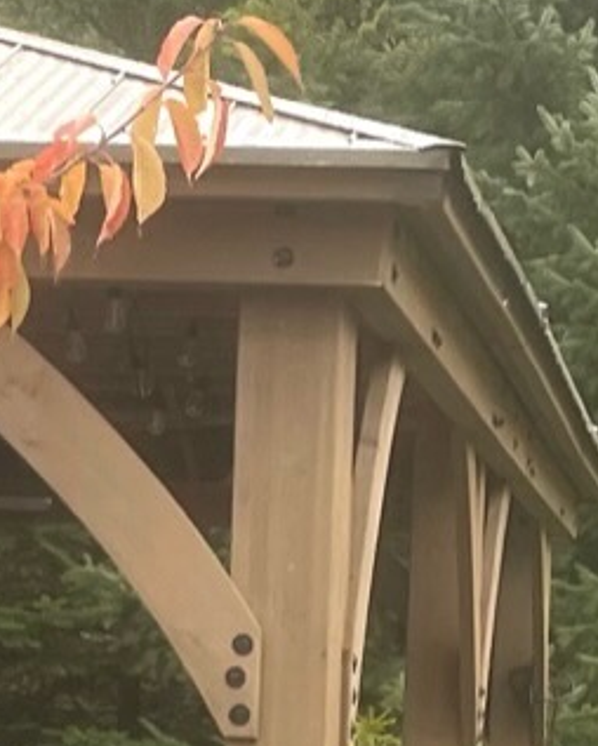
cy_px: 1005
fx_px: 3625
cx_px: 213
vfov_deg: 11.4
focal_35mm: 164
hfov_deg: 9.4
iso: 32
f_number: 1.6
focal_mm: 4.2
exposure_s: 1/247
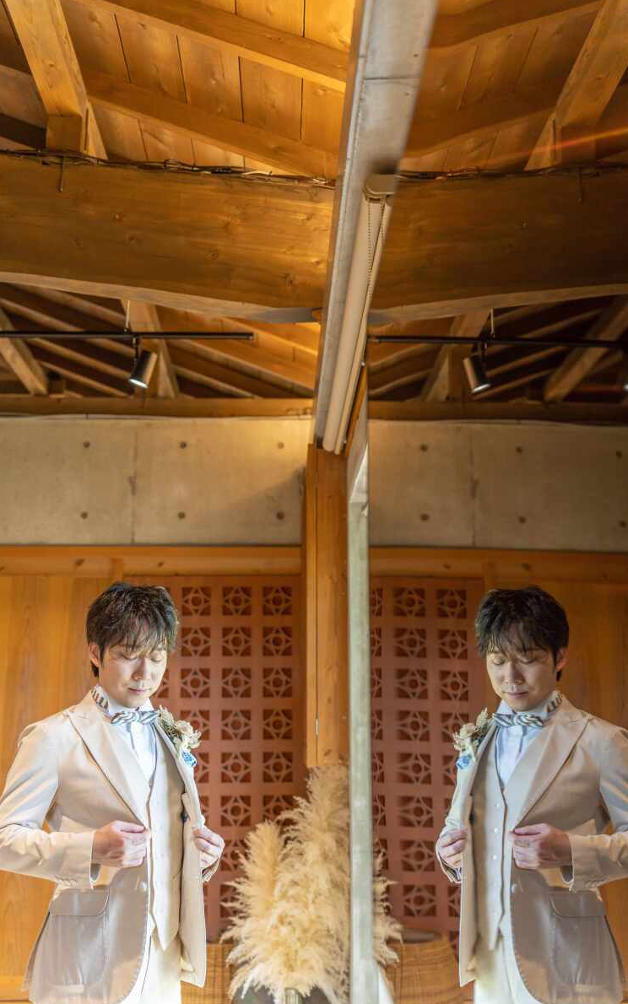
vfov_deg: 52.7
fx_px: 1013
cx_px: 312
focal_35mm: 37
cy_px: 503
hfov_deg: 34.4
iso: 250
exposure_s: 1/160
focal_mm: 36
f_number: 2.2
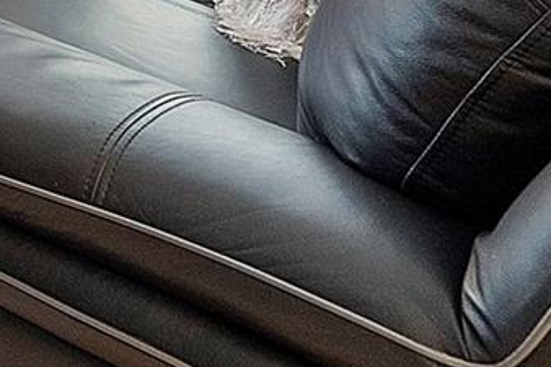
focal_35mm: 71
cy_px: -436
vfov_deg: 14.6
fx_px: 1086
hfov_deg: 19.9
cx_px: -468
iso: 320
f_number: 9
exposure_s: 1/3
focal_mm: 10
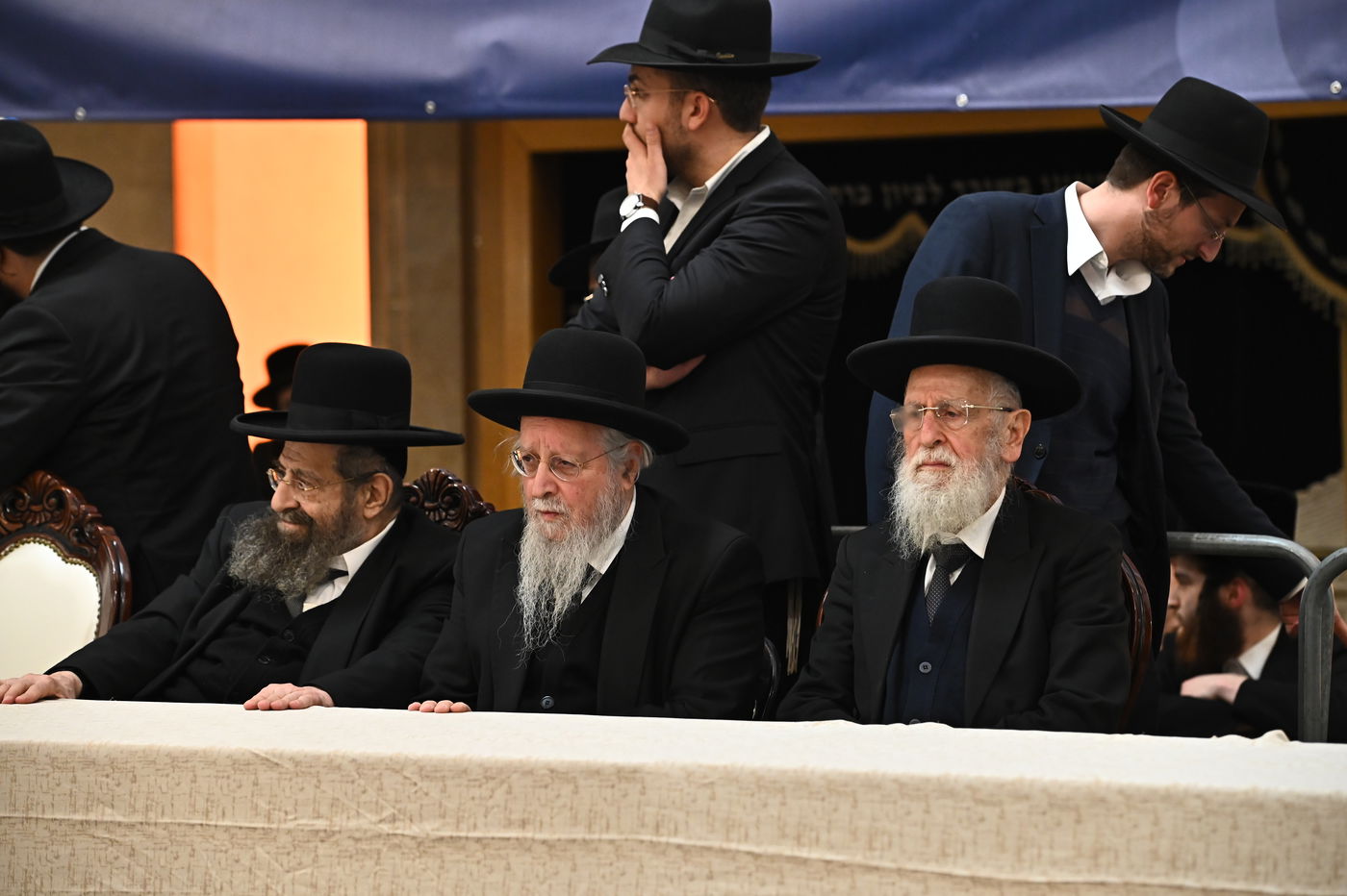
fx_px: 4188
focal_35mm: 112
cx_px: 674
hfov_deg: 18.3
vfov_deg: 12.2
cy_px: 448
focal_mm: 112
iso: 3200
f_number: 4.5
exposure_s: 1/200
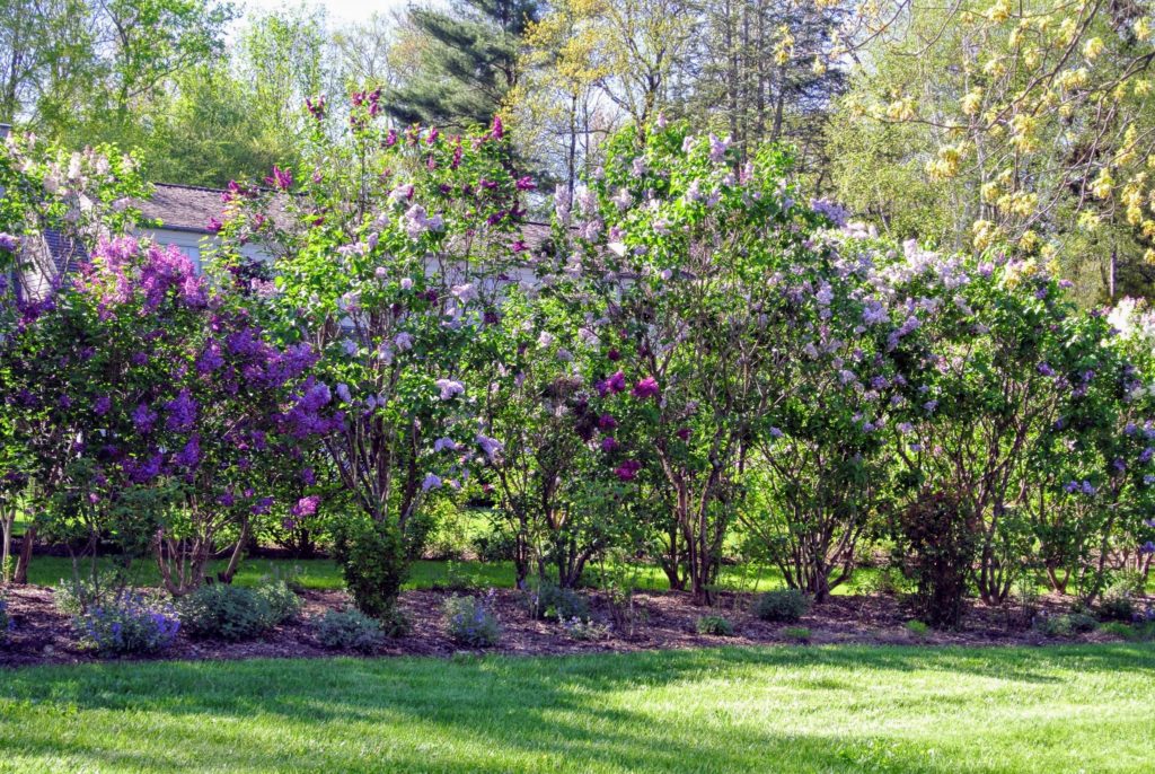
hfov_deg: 38.1
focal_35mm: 52
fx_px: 1671
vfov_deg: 26.1
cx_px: 578
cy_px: 387
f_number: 4.8
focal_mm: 19.6
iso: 100
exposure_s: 1/160
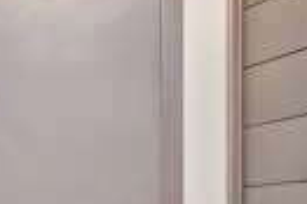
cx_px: -244
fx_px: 826
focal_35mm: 97
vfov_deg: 13.8
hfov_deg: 17.3
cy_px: 230
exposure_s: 1/5
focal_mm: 11
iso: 400
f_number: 8
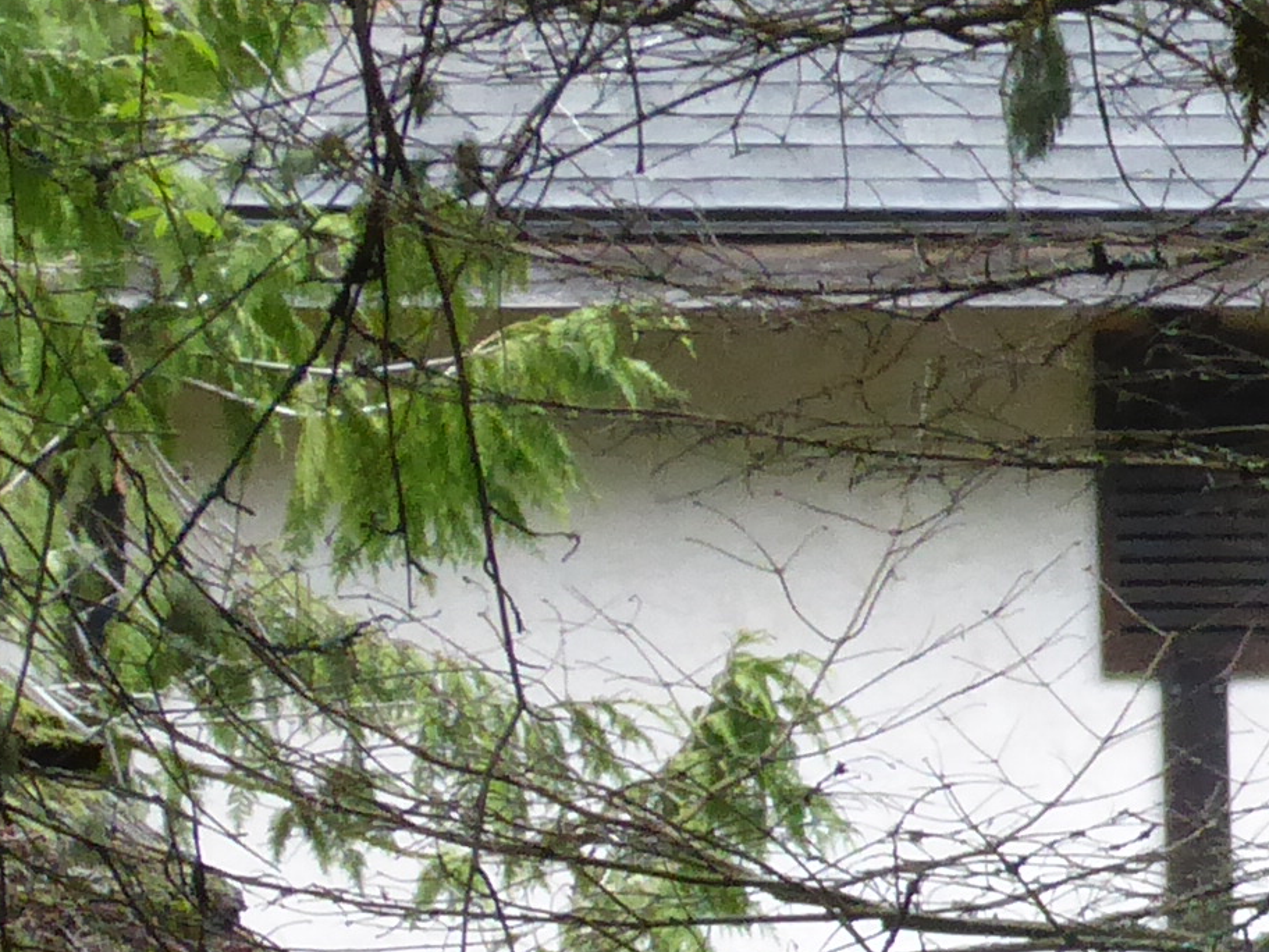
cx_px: 1871
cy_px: 1098
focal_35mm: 557
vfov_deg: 2.7
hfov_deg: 3.5
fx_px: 20419
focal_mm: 20.6
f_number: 5.1
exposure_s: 1/125
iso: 500
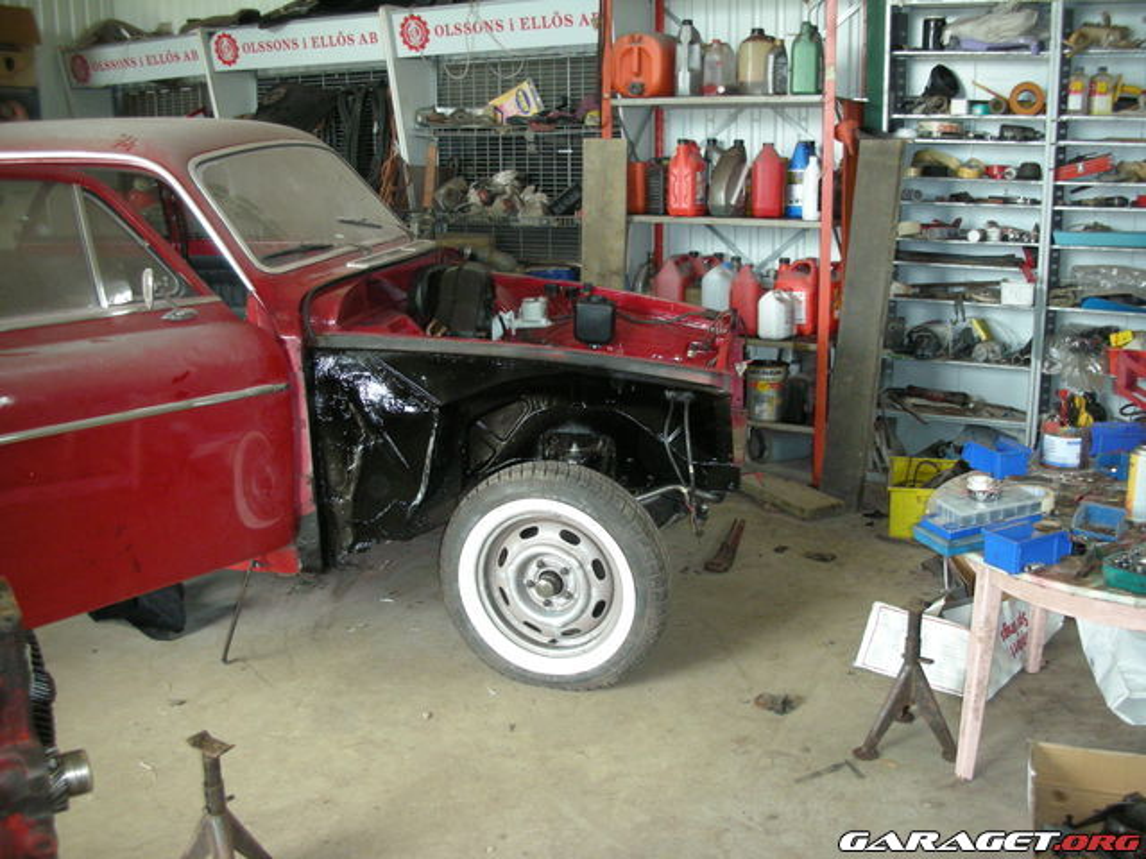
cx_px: 573
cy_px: 430
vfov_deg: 40.7
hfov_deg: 52.6
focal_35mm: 35
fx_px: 1159
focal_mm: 5.8
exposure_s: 1/60
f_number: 2.8
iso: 162
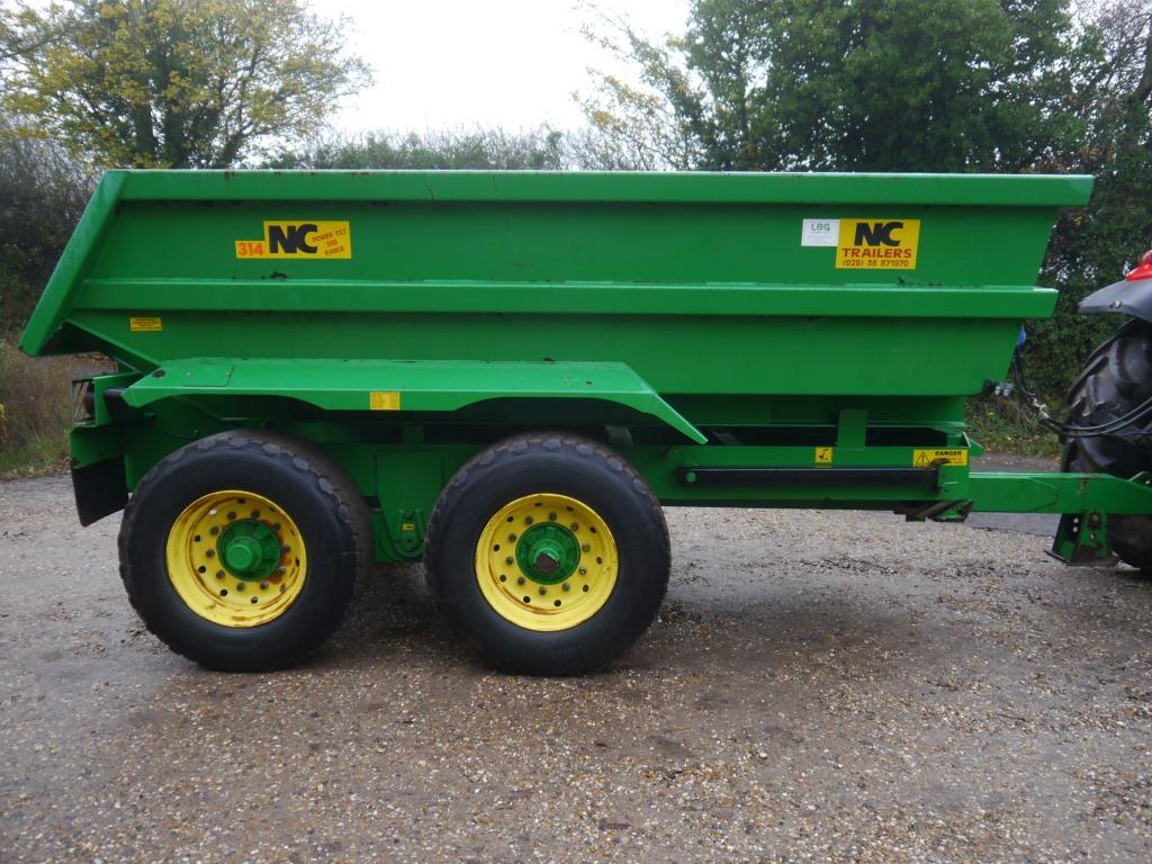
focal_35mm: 28
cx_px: 576
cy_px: 432
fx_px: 932
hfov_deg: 63.4
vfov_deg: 49.7
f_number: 3.5
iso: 160
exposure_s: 1/80
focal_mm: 14
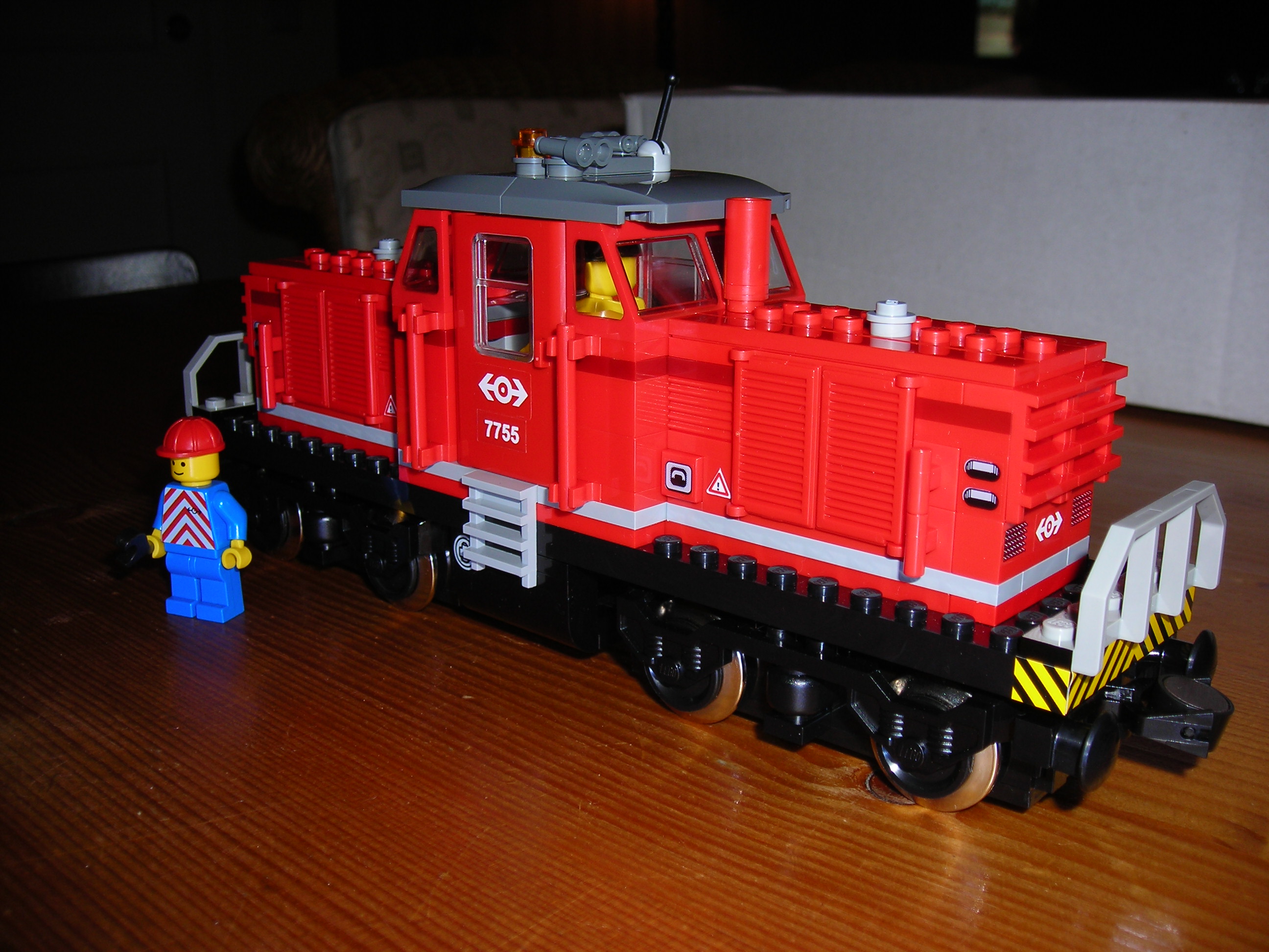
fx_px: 1393
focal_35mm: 38
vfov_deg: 37.7
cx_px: 634
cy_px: 476
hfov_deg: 49.0
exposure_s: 1/60.1
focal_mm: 6.3
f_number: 3.2
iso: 50
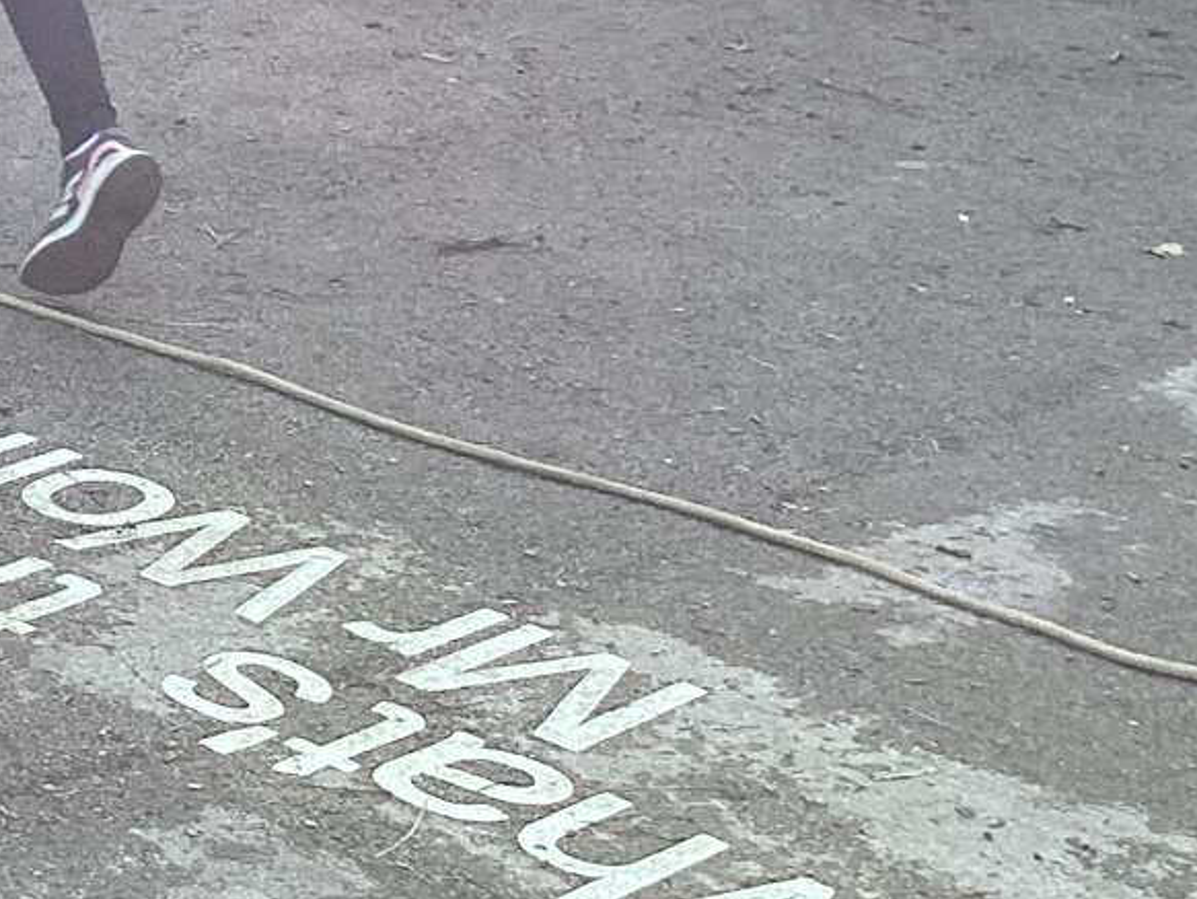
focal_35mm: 109
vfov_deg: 13.1
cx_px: -724
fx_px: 3771
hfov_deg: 16.1
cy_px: -251
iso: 25
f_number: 2.4
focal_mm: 3.3
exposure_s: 1/262
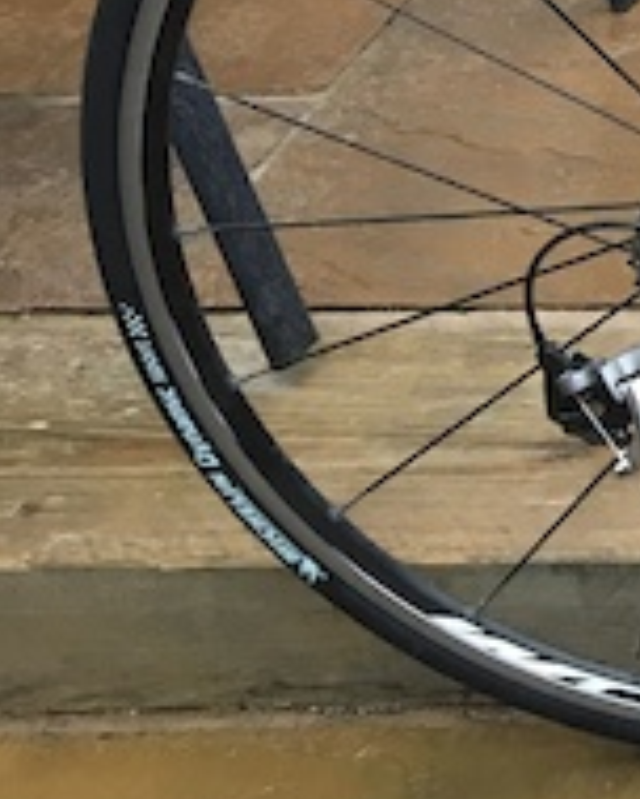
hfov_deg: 10.5
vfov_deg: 15.7
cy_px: -97
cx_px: 1680
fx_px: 2818
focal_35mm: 119
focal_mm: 4.15
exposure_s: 1/33
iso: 64
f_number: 2.2
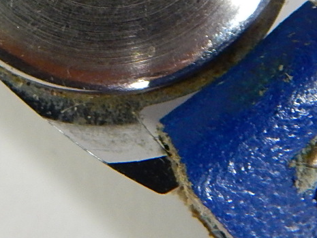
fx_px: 1356
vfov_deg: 9.9
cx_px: 48
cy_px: -57
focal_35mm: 148
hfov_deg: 13.3
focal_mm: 7.7
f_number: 3.6
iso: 400
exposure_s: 1/50
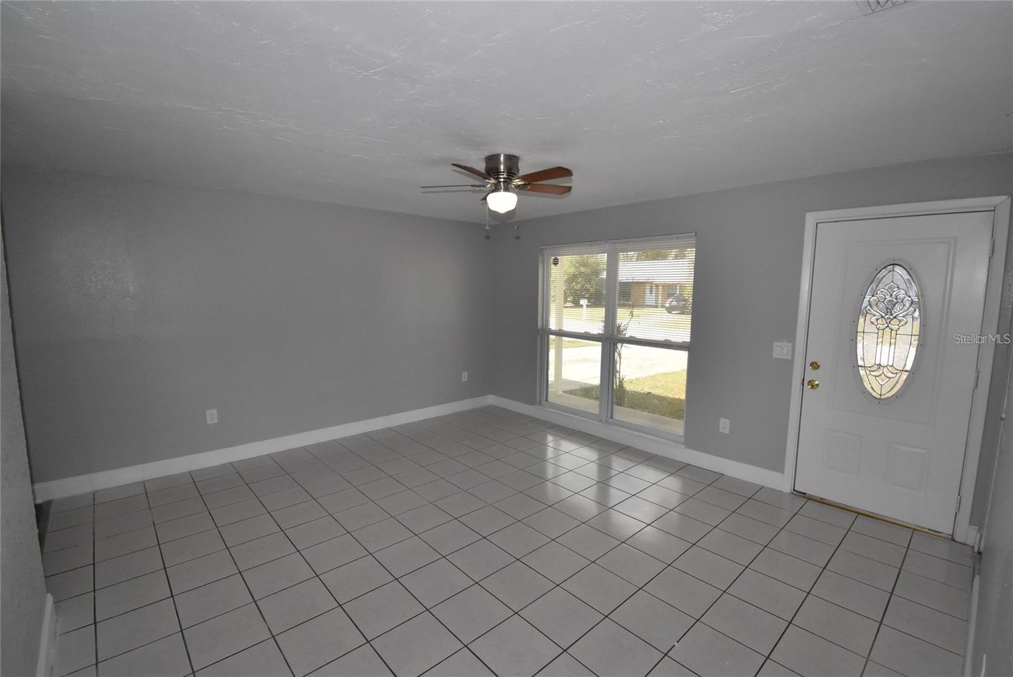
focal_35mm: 15
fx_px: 422
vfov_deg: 77.4
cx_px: 506
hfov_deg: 100.4
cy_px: 338
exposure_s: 1/200
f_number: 13
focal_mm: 10
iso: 1600
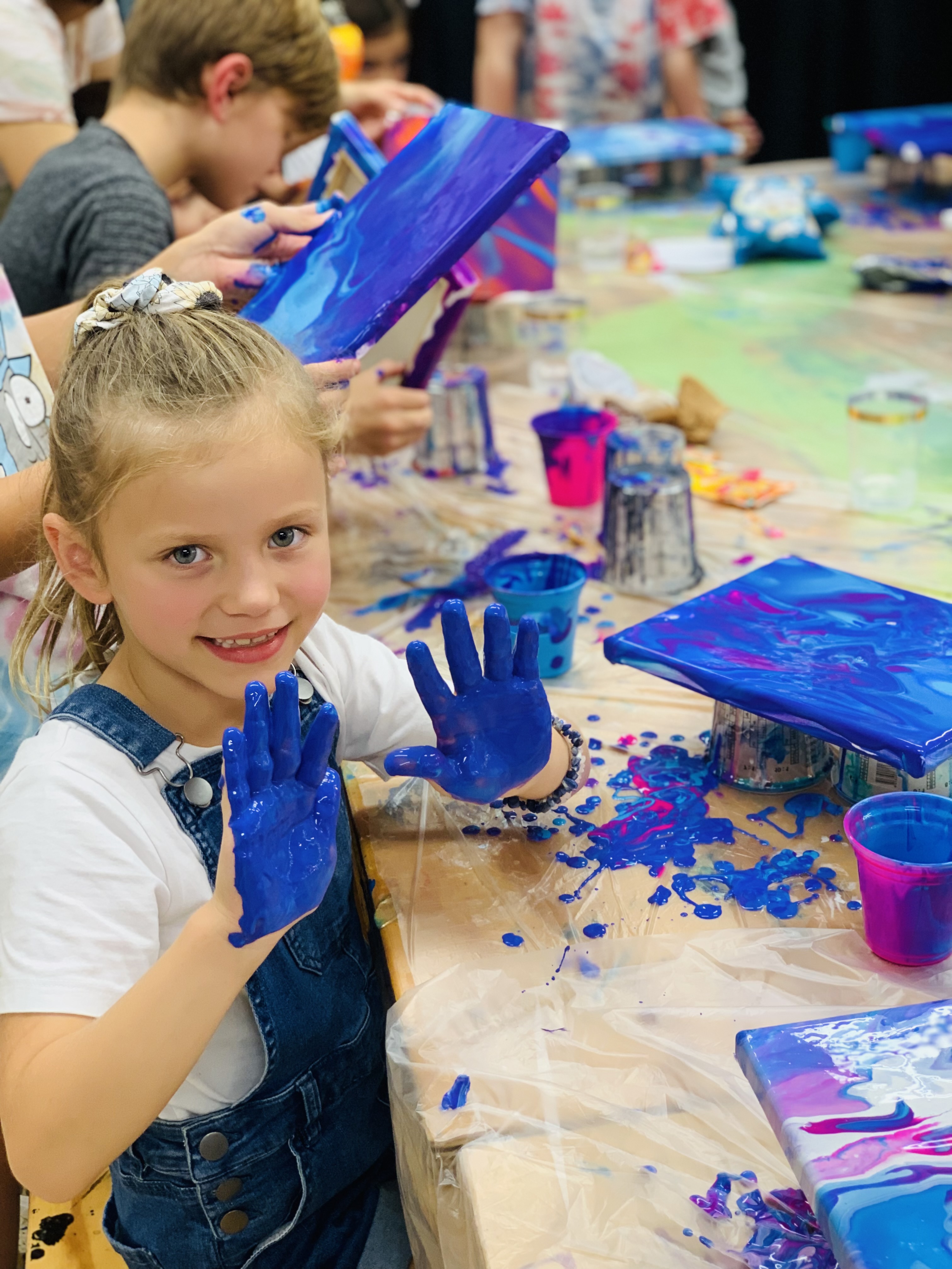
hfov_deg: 28.0
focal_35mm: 52
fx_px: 1907
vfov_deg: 36.8
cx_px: 476
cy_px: 634
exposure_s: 1/50
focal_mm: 6
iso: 125
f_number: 2.4
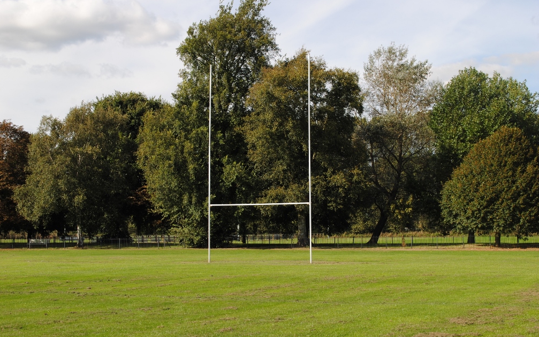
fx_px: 823
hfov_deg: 36.3
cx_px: 267
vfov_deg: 23.2
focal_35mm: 56
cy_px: 167
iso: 100
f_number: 8
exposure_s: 1/200
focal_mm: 36
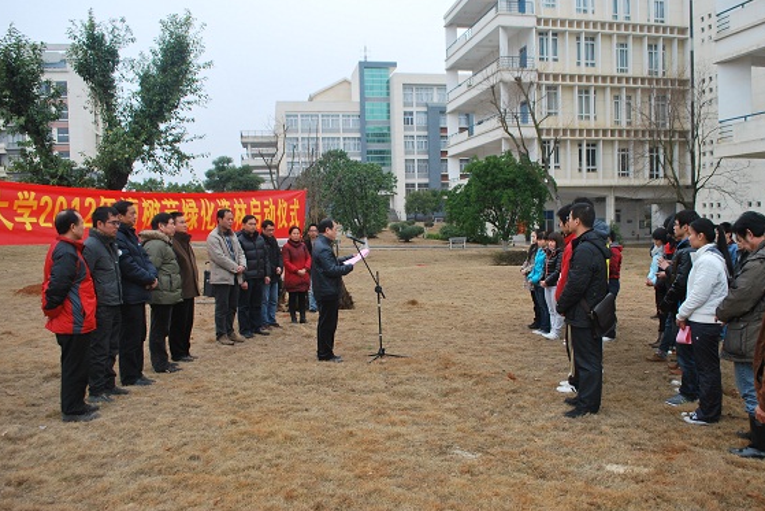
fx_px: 616
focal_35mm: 29
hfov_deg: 63.6
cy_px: 243
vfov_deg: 45.0
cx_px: 406
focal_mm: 18
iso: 200
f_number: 5.6
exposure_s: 1/125
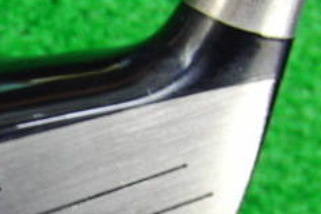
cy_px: 234
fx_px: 927
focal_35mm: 104
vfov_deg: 12.9
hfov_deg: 18.4
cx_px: -81
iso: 400
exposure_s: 1/20
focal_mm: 6.42
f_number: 3.6
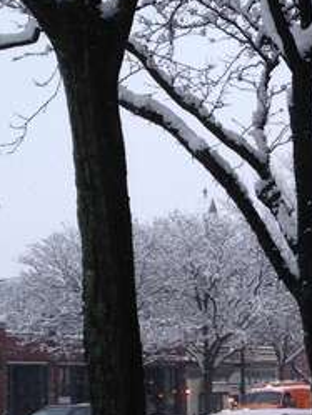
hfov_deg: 13.9
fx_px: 1273
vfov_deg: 18.4
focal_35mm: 106
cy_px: 328
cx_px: 257
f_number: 2.4
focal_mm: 4.12
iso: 50
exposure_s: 1/191
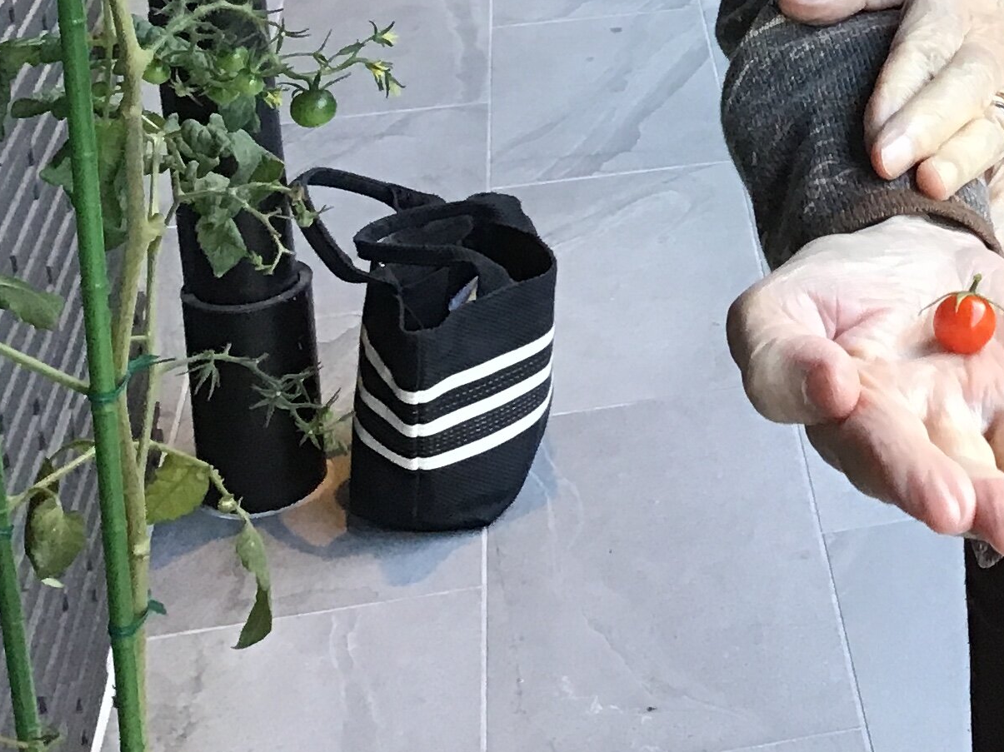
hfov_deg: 21.5
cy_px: -256
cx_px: 1229
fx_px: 2436
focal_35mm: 84
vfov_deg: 16.5
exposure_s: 1/30
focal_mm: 3.3
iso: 25
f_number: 2.4
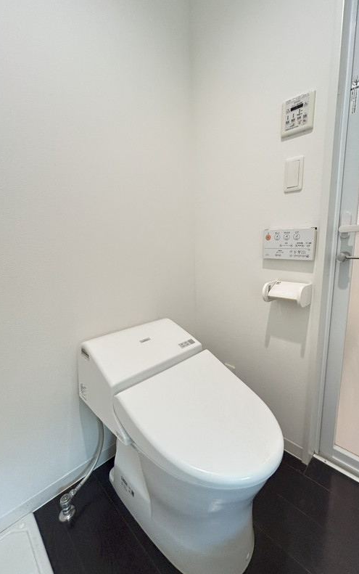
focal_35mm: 15
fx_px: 235
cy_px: 290
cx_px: 210
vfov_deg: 101.4
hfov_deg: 74.3
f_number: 2.4
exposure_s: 1/50
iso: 400
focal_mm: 1.54
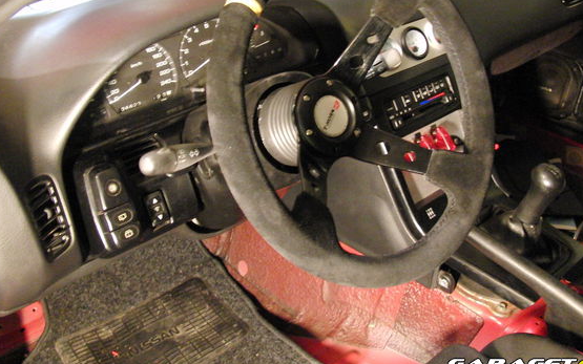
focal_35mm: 44
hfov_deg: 45.3
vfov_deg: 29.0
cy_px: 123
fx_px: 699
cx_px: 291
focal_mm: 7.3
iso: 800
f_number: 2.7
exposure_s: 1/1.25
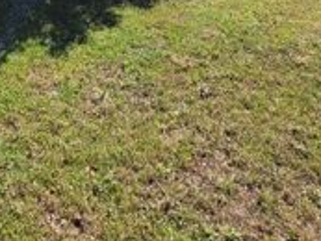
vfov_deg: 19.7
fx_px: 492
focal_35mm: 53
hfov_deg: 36.0
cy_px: -202
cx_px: 125
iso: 40
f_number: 2.2
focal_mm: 1.74
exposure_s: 1/1361
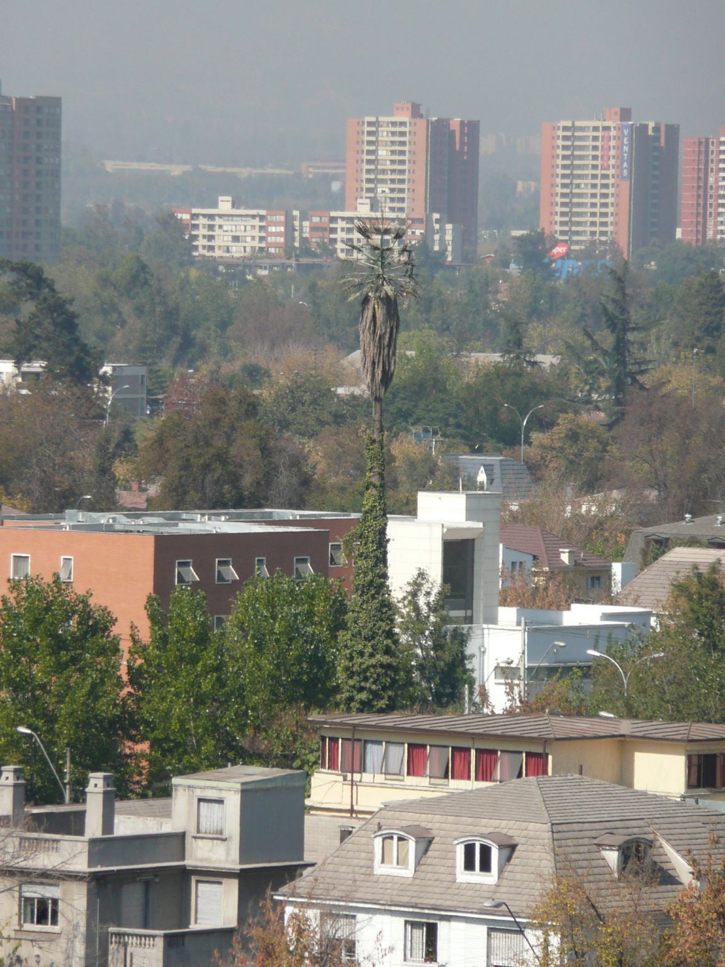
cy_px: 484
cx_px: 362
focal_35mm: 336
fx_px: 9383
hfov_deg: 4.4
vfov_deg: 5.9
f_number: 4.9
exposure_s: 1/400
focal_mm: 46
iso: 100
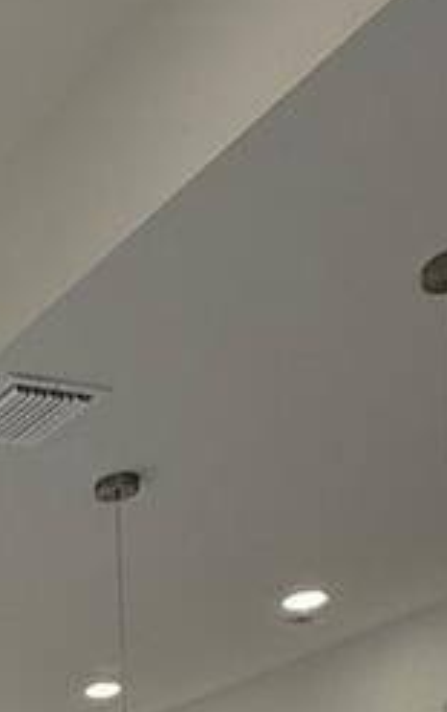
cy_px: 1110
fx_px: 1399
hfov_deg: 15.8
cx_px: -320
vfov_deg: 22.6
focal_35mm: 72
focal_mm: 2.22
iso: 64
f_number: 2.2
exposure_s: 1/319
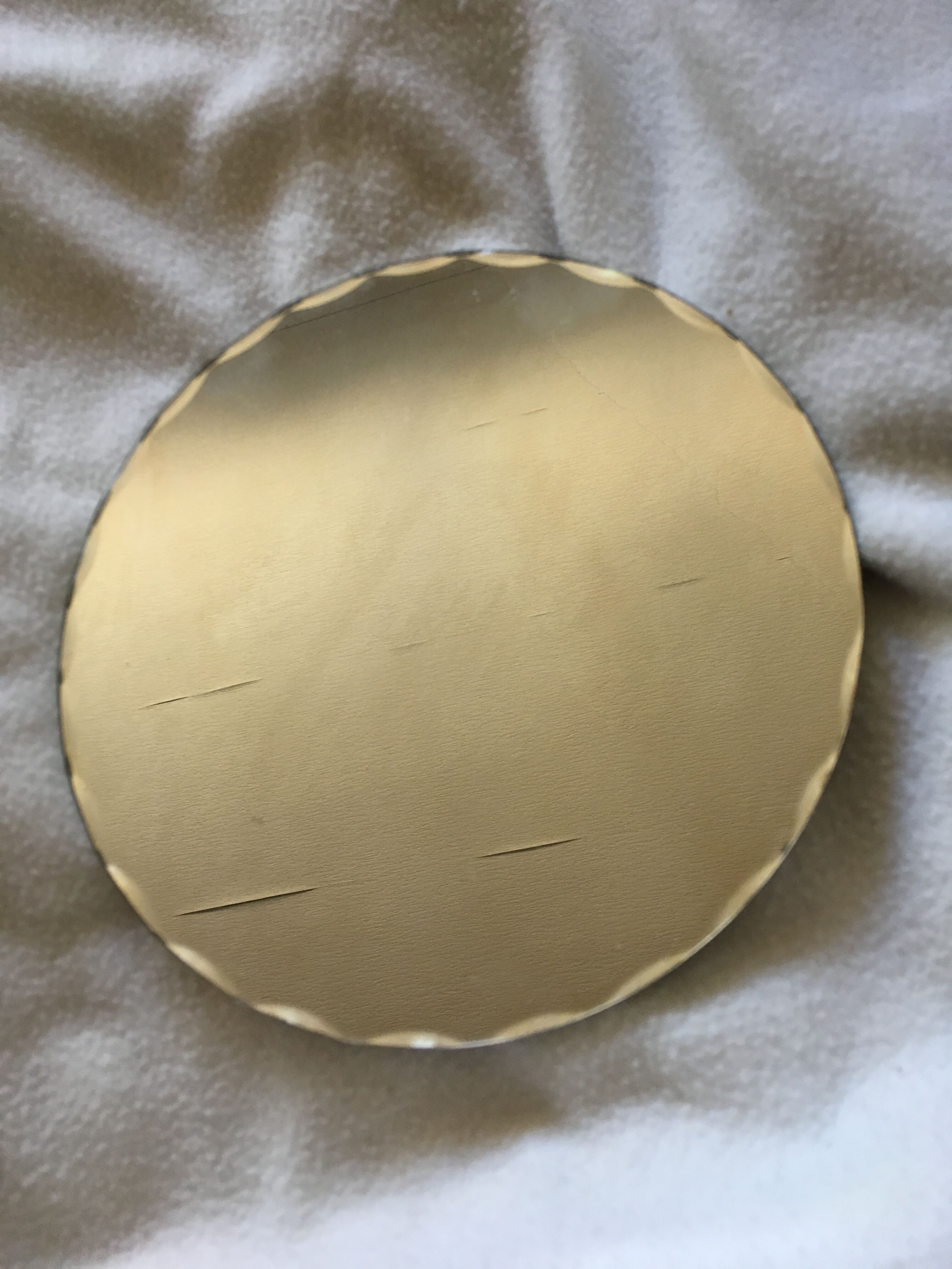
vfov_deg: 61.7
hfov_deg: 48.2
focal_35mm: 29
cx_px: 476
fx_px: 1063
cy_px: 634
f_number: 2.2
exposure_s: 1/33
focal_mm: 4.15
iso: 125
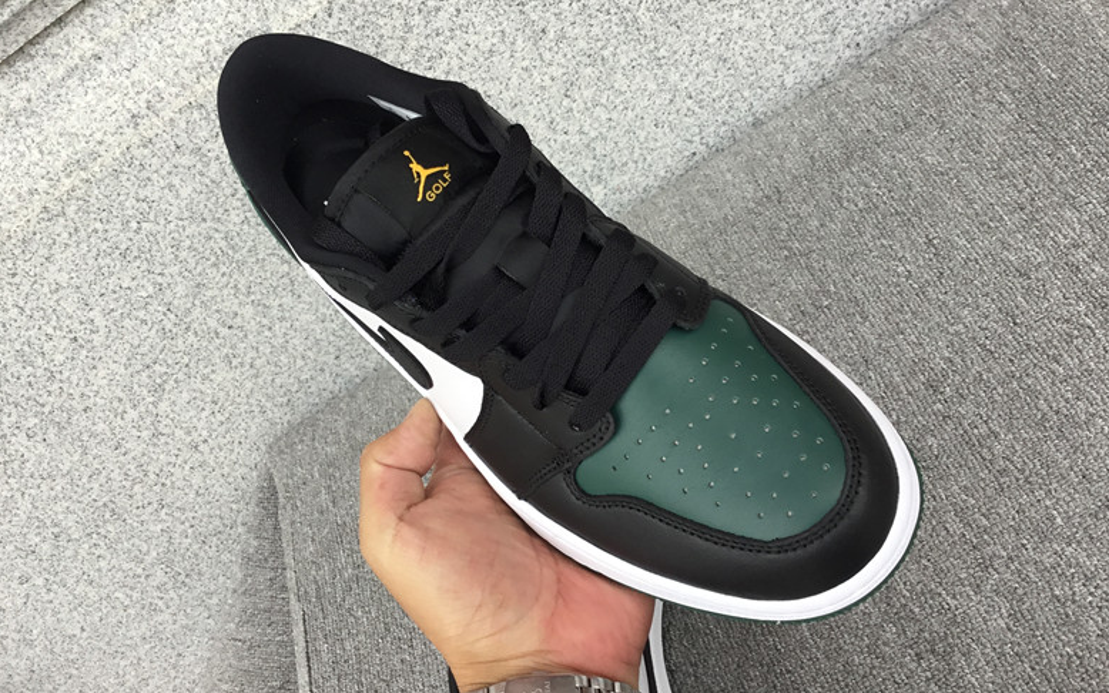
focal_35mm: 38
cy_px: 322
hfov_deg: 51.5
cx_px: 566
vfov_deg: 33.6
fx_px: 1148
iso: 25
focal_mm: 3.3
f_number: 2.4
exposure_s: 1/100
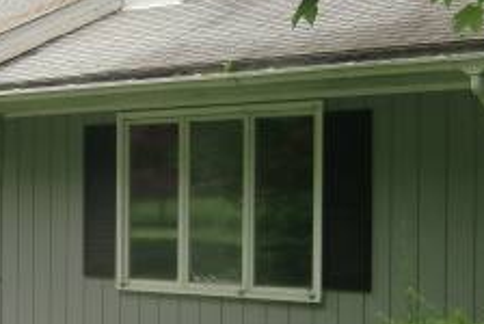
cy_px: 186
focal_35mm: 86
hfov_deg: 23.1
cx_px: 63
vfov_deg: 15.9
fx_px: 1158
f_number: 3.5
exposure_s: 1/60
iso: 80
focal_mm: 5.2
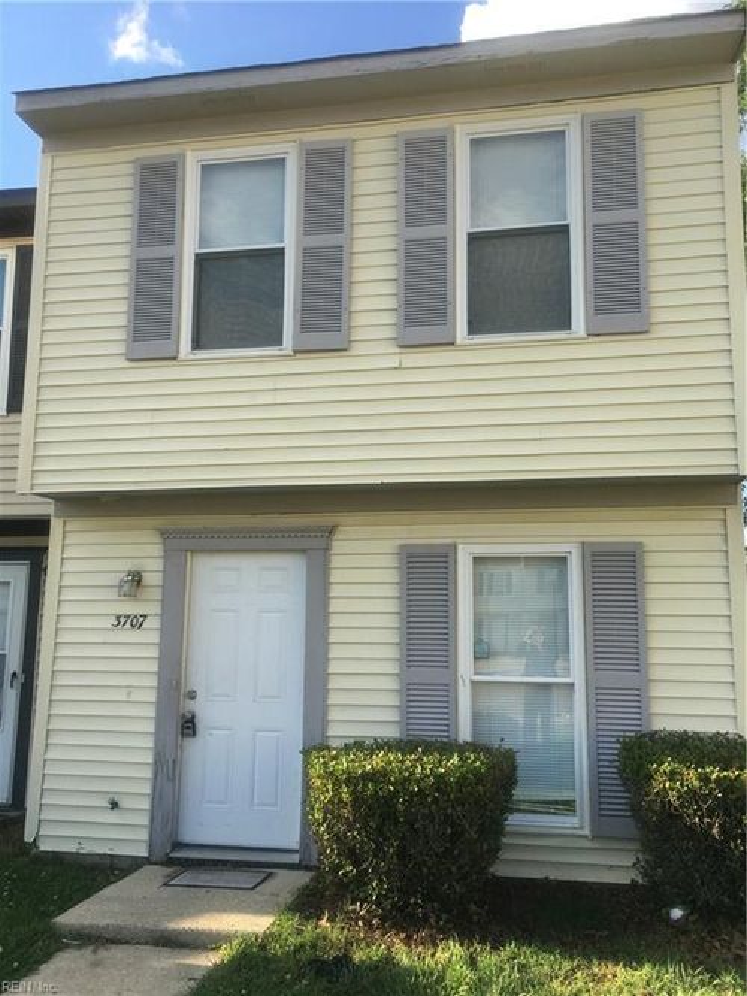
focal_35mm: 29
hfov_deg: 48.2
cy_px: 498
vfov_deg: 61.7
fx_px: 835
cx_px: 374
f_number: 2.2
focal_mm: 4.15
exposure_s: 1/527
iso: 25
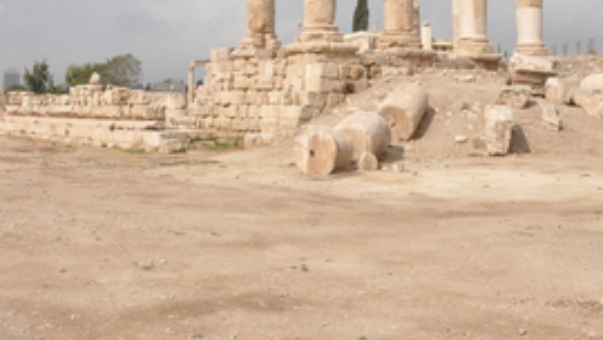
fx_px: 736
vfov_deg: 25.2
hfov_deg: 44.6
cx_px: 304
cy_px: 38
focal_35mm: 46
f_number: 11
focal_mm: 18
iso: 200
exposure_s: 1/500
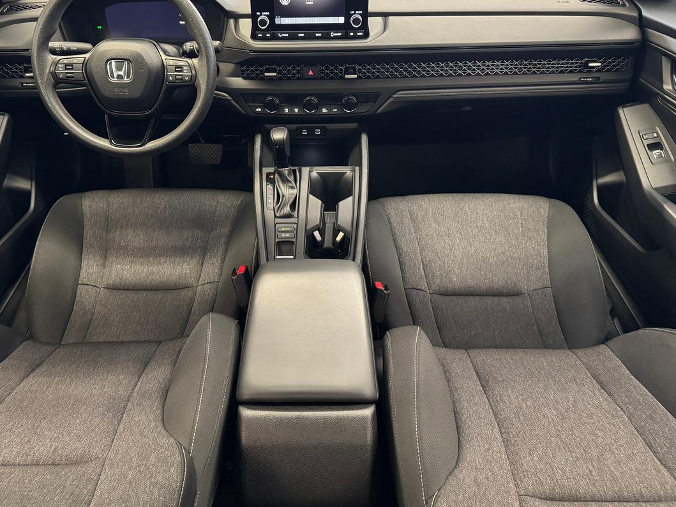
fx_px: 566
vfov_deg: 48.2
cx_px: 308
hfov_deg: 61.6
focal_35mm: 29
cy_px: 236
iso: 1000
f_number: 1.78
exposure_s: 1/40
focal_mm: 6.76
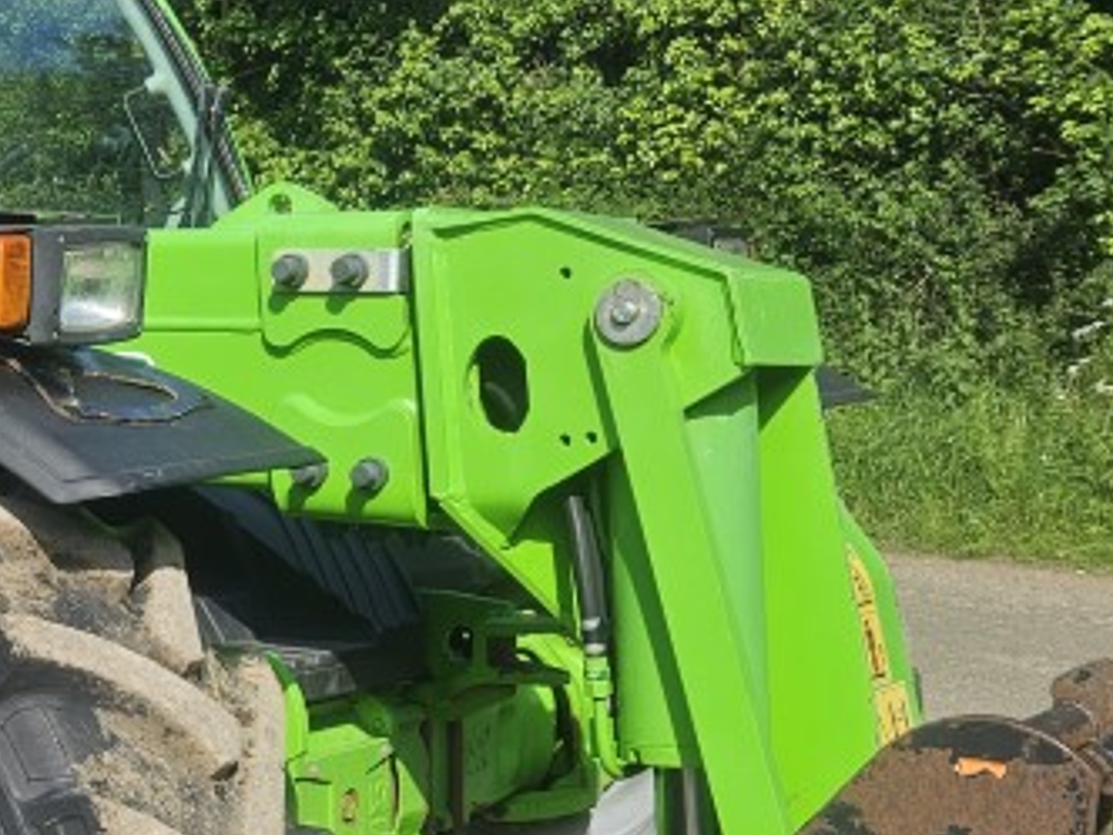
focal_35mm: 71
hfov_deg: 25.6
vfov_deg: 20.7
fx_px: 2283
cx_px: -70
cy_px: 533
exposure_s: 1/1695
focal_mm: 5.4
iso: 25
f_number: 1.8
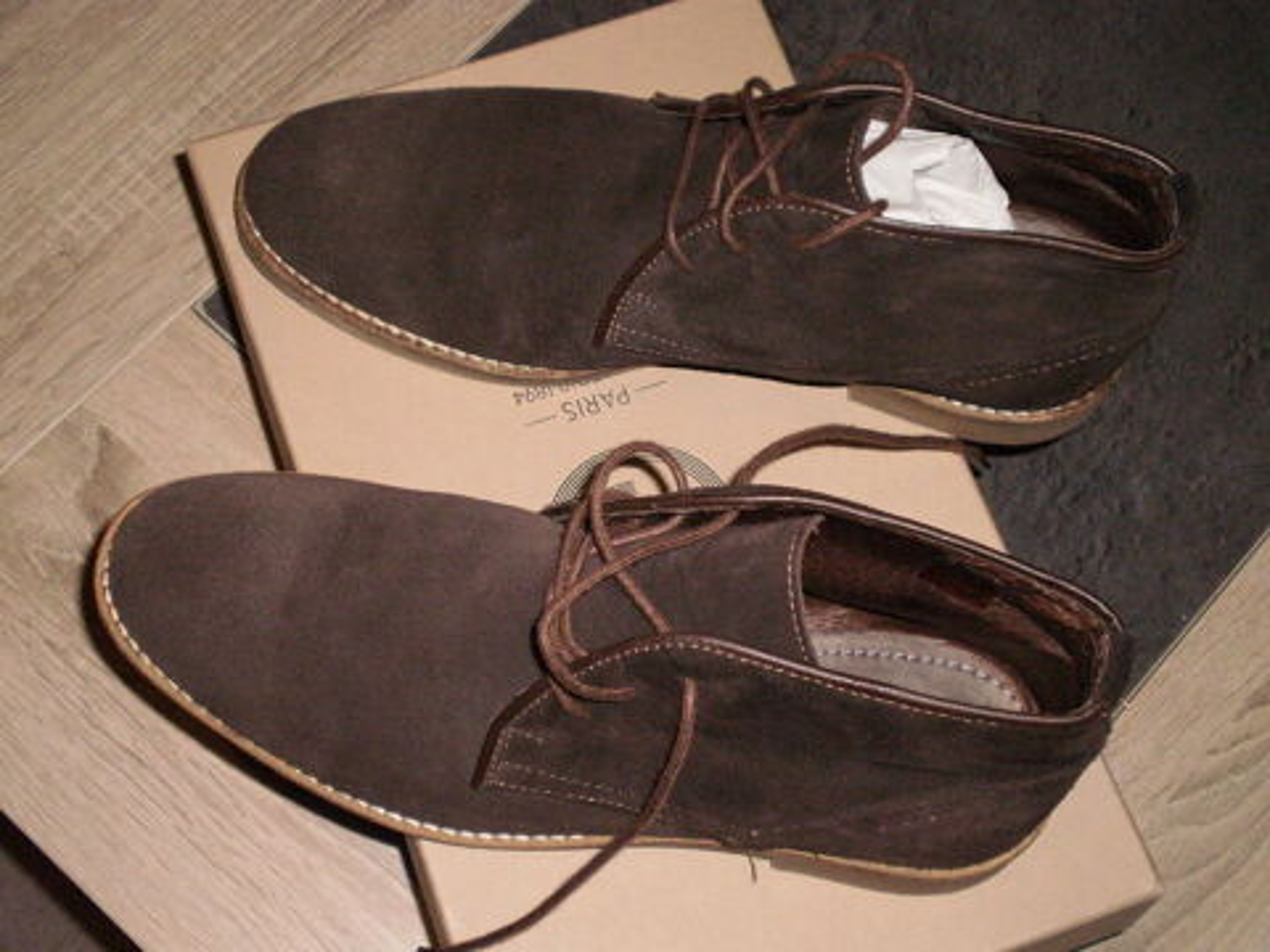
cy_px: 476
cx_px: 635
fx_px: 1944
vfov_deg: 27.5
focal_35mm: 53
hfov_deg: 36.2
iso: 400
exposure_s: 1/250
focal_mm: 9.3
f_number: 3.9
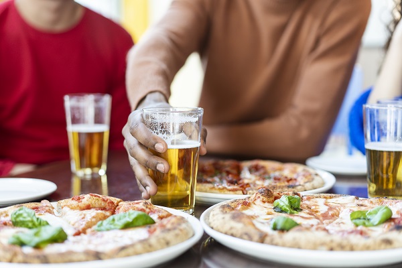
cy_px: 134
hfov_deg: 36.2
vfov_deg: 24.6
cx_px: 201
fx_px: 614
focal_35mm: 55
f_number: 2.2
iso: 320
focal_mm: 55
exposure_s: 1/200
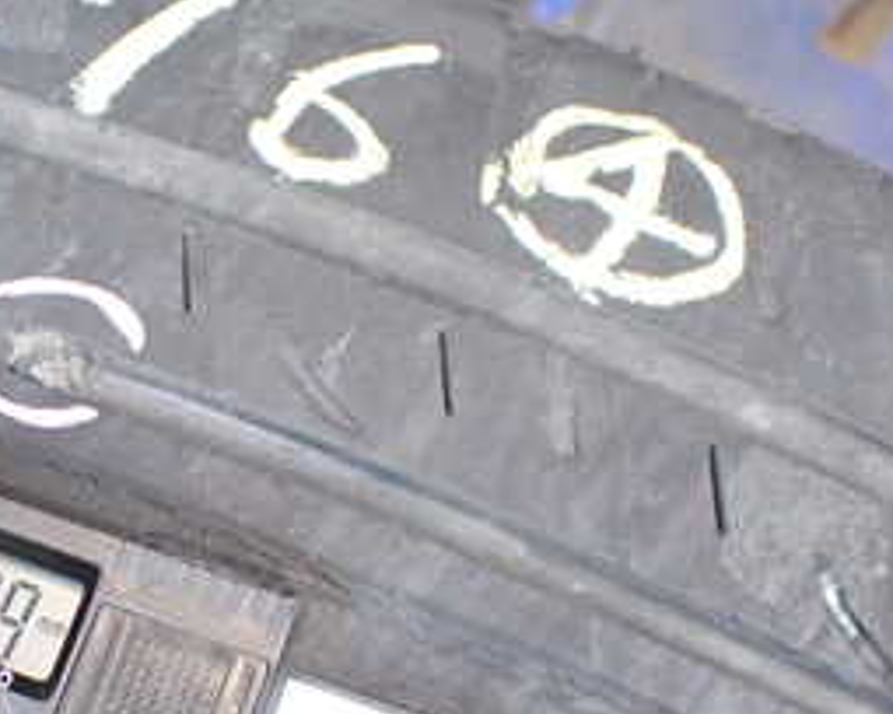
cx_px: 56
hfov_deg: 26.4
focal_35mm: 69
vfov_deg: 22.0
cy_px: 532
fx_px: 1824
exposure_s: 1/100
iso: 800
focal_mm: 5.4
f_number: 2.3
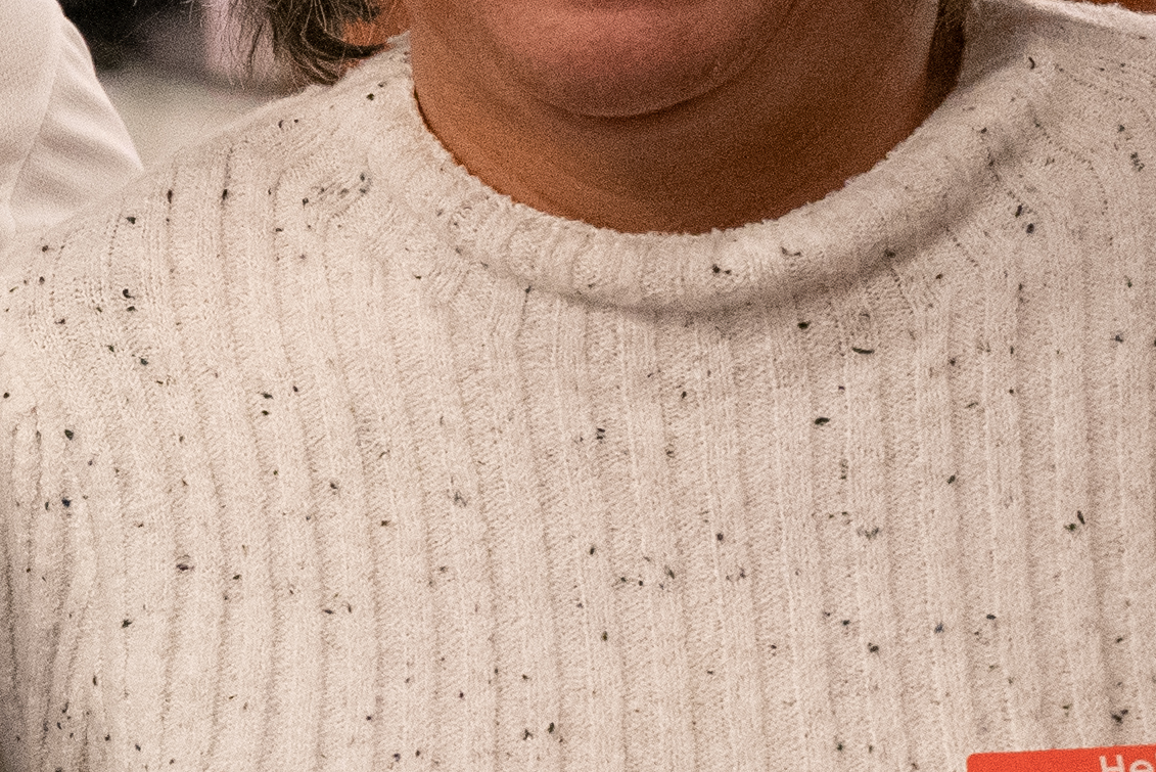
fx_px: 4903
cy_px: 385
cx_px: -732
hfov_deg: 12.6
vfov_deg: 9.0
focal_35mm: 153
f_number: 4
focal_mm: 40.7
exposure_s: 1/160
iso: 10000
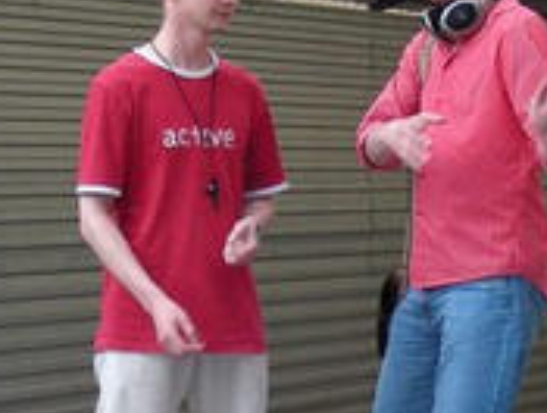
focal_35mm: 130
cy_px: 344
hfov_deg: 15.1
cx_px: 294
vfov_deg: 11.4
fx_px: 2058
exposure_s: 1/30
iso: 72
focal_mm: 6.3
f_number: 3.5
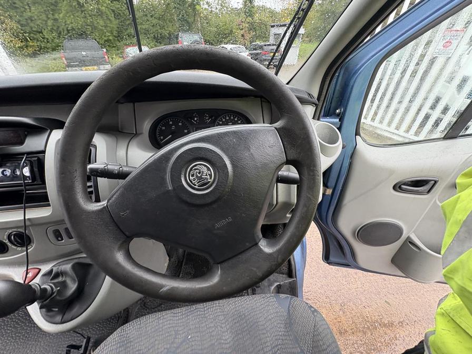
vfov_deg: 85.7
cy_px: 177
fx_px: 191
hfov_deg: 102.1
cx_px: 236
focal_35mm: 14
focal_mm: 2.22
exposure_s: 1/99
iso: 160
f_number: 2.2
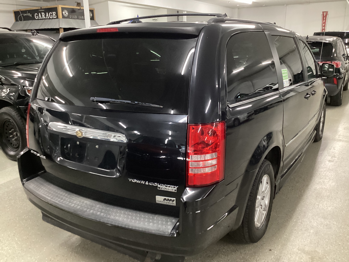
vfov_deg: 45.4
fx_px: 313
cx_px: 174
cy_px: 131
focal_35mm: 31
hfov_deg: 58.4
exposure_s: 1/40
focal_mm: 3.3
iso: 250
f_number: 2.4
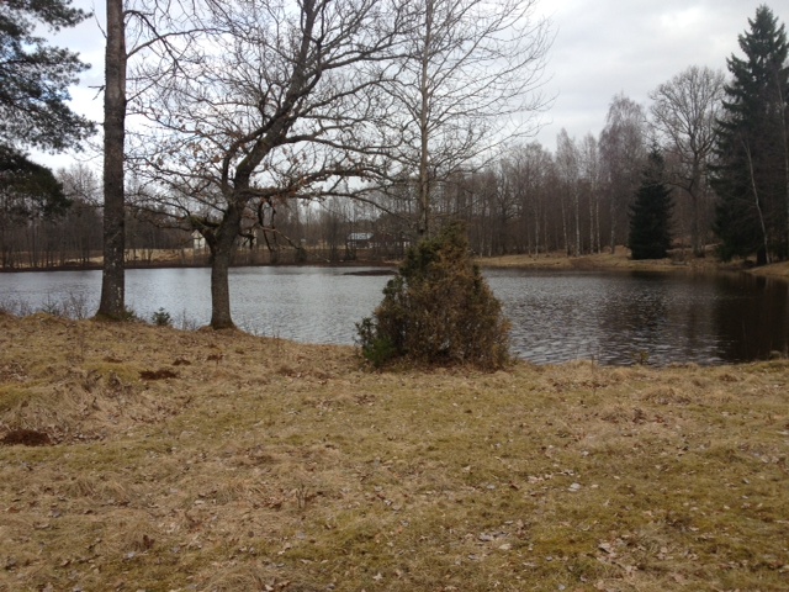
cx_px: 394
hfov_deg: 52.6
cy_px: 296
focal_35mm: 35
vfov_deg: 40.7
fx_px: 798
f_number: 2.4
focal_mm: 4.28
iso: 50
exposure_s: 1/354
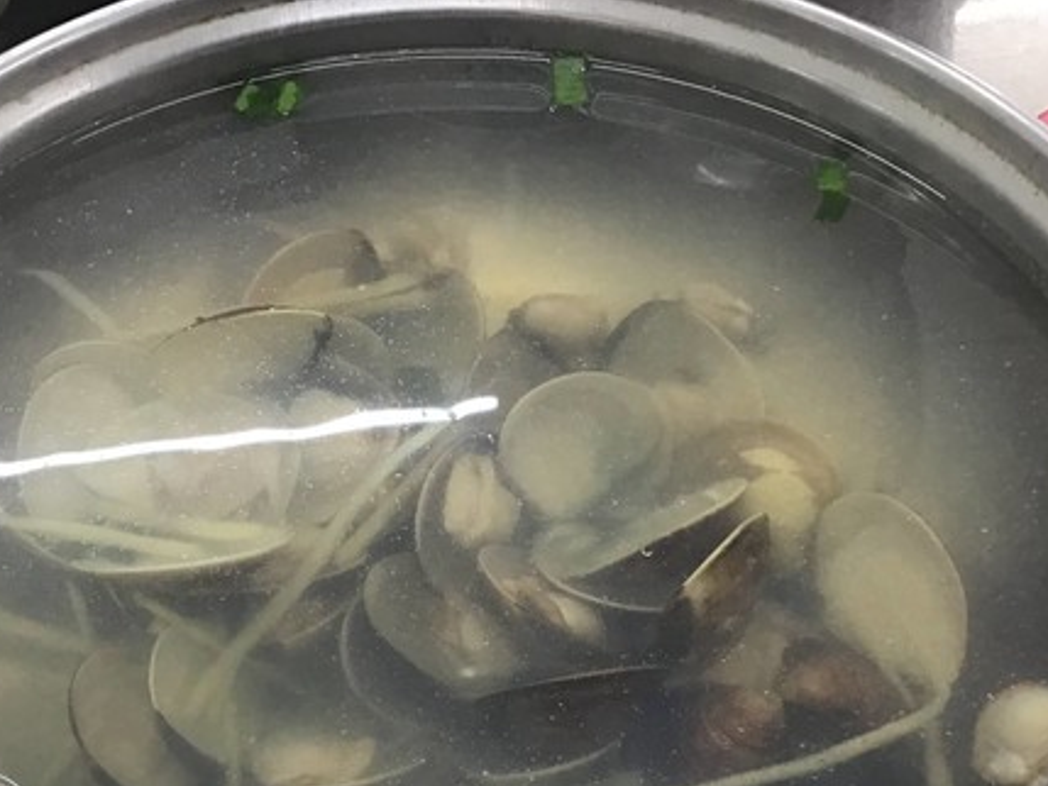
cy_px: 644
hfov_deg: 36.7
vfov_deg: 27.4
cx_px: 413
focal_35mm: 52
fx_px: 1575
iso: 80
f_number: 2.4
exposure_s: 1/30
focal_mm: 3.3
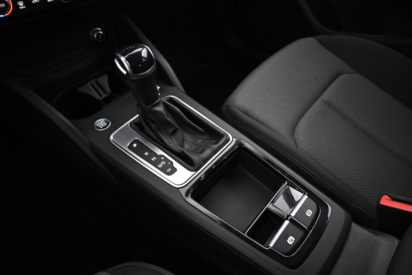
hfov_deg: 73.7
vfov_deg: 53.1
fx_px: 275
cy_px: 138
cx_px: 206
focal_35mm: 24
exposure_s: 1/20
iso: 1600
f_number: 3.5
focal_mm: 16
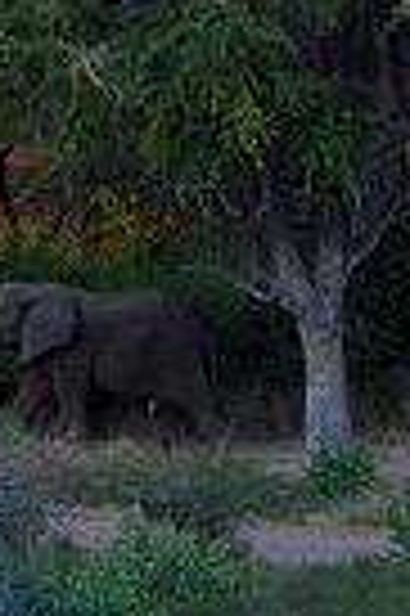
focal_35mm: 342
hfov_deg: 4.0
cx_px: -79
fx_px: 5857
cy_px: -299
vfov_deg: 6.0
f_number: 8
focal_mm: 70
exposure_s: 1/400
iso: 400
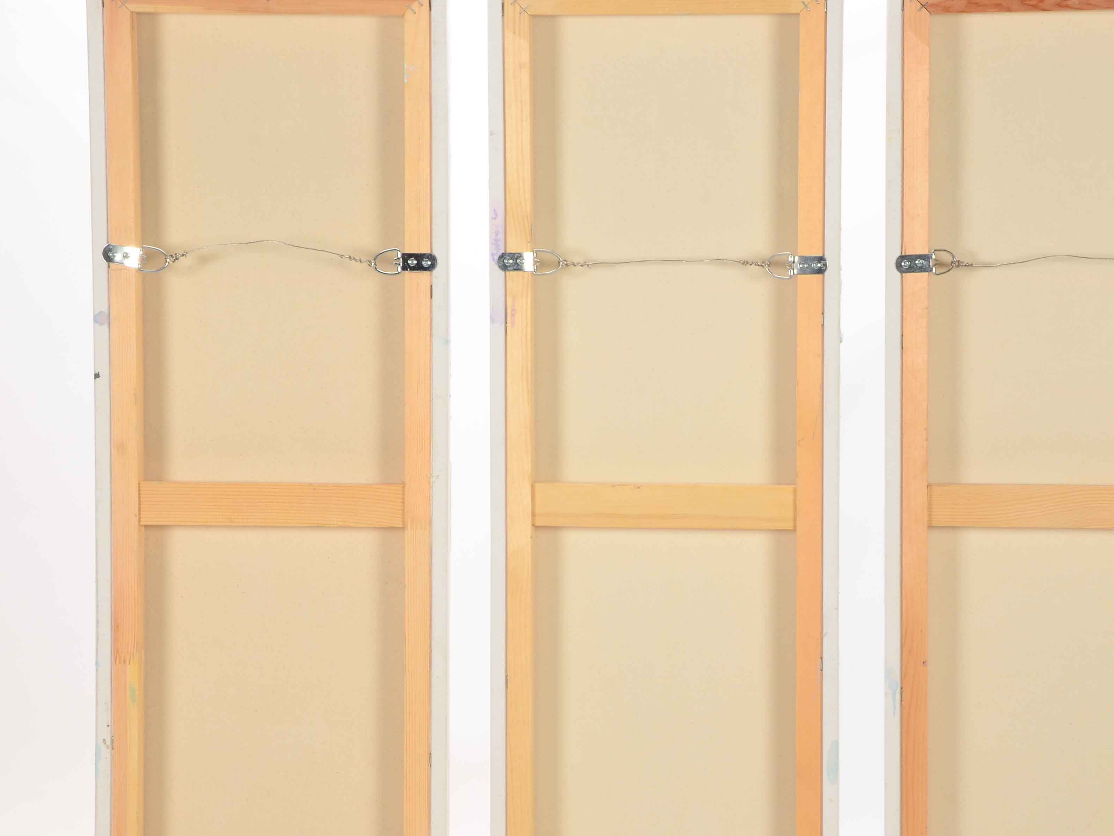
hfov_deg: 17.0
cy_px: 516
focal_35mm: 116
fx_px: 3733
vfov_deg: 12.8
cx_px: 663
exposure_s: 1/160
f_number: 16
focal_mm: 52
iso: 200
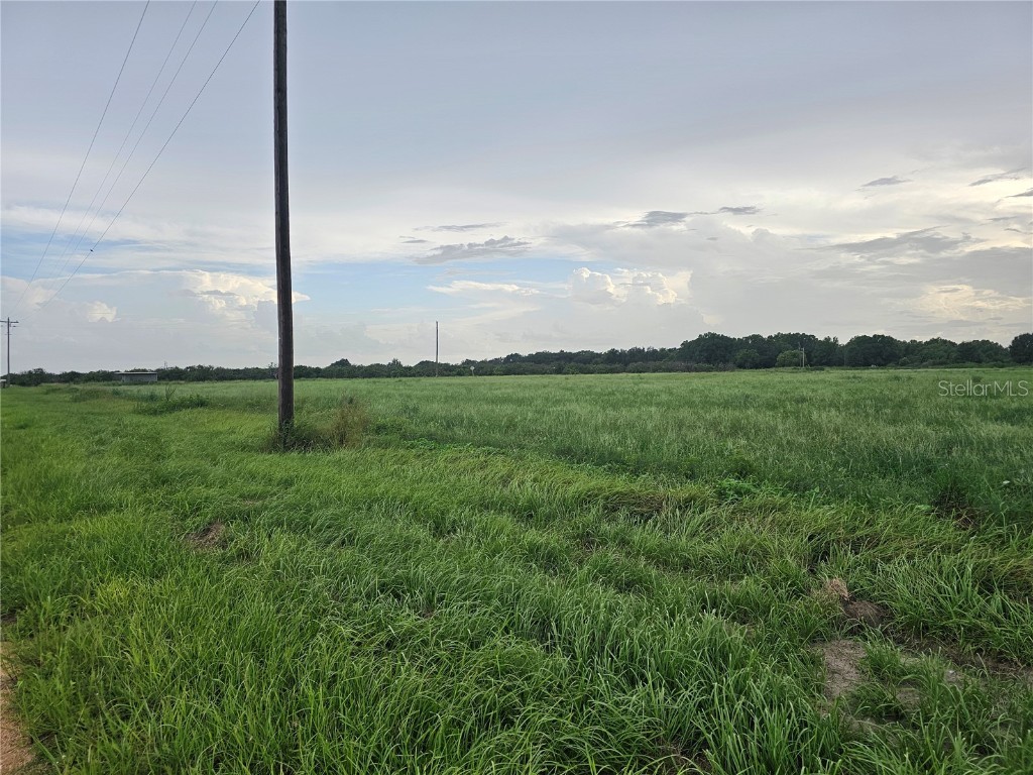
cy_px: 388
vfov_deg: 58.9
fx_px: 686
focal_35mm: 23
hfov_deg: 73.9
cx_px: 516
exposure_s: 1/361
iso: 25
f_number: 1.7
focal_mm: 6.3
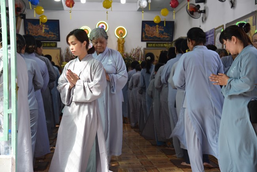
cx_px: 128
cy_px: 86
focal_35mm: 55
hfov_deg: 36.2
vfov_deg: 24.6
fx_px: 393
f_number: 5
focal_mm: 55
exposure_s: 1/100
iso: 400
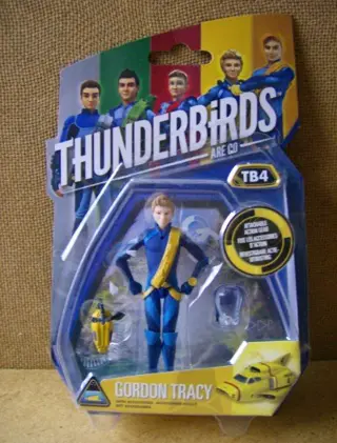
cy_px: 222
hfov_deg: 40.0
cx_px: 168
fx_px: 463
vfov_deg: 51.1
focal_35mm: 36
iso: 200
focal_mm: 6
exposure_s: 1/4.66
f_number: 2.8
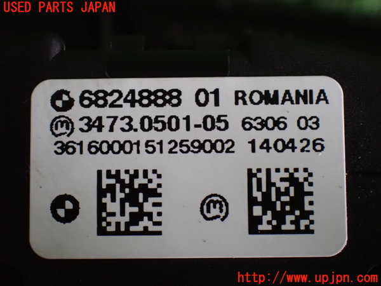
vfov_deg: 14.8
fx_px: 1101
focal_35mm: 100
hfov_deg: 19.6
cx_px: 190
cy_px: 143
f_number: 4.9
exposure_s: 1/100
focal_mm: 18
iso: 1600
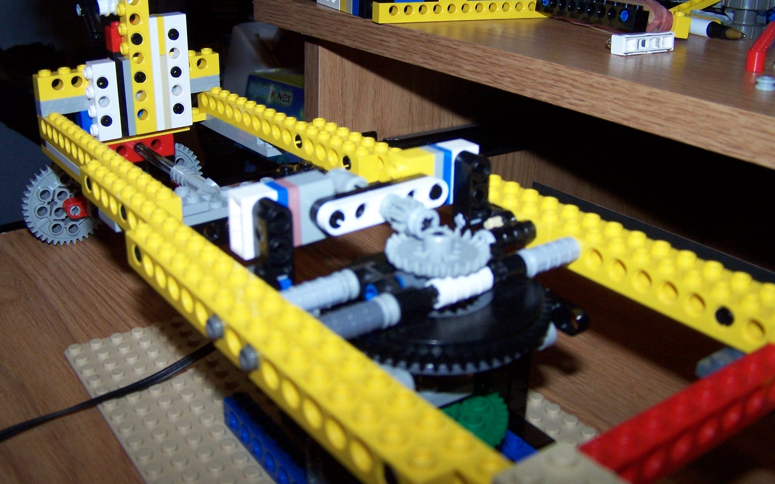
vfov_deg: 31.2
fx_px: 866
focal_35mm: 41
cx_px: 390
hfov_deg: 48.2
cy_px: 195
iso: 140
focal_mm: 6.3
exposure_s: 1/60
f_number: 2.8
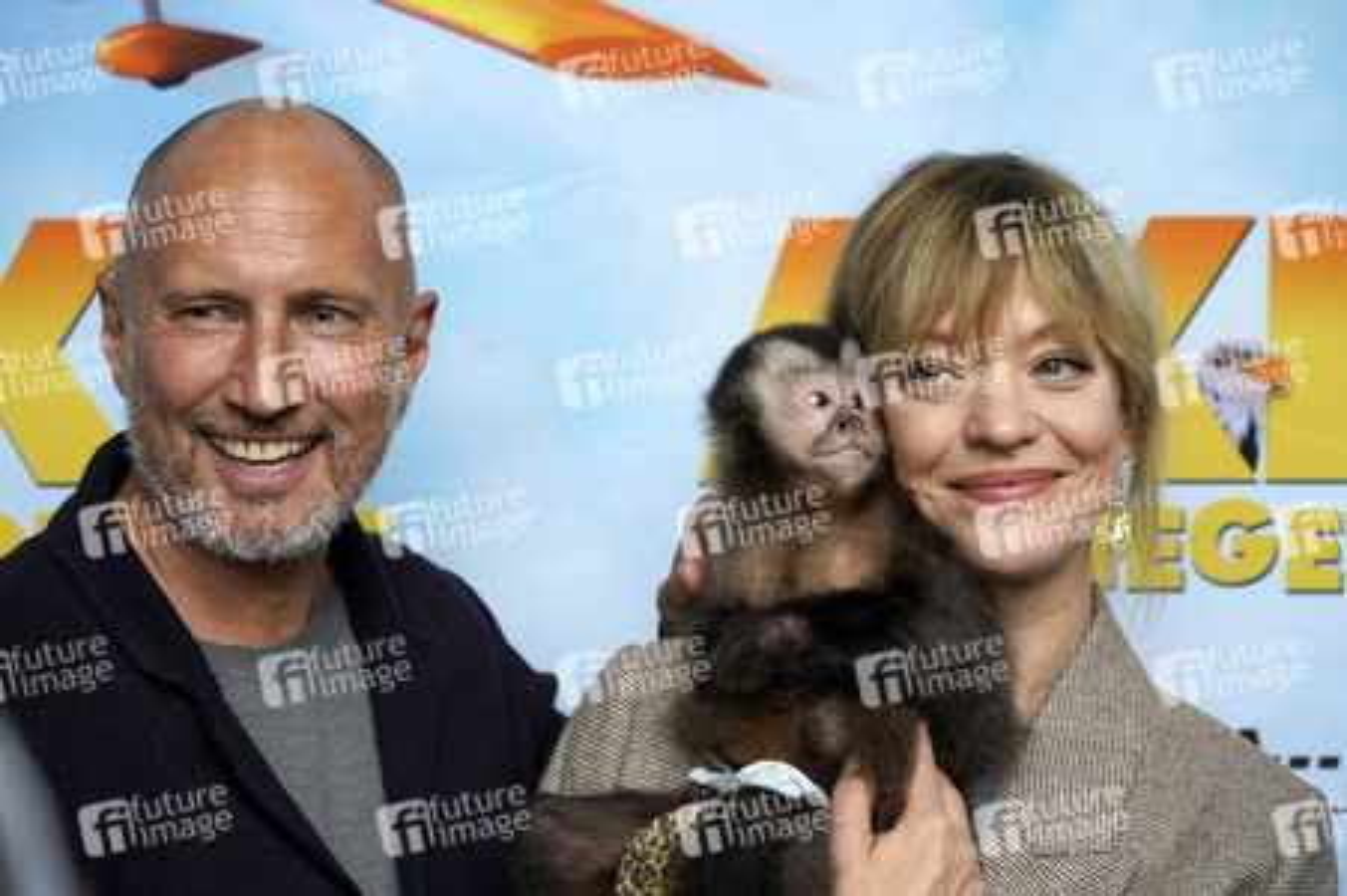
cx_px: 674
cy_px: 448
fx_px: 3402
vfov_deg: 15.0
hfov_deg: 22.4
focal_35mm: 91
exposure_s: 1/160
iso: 640
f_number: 5.6
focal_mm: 91
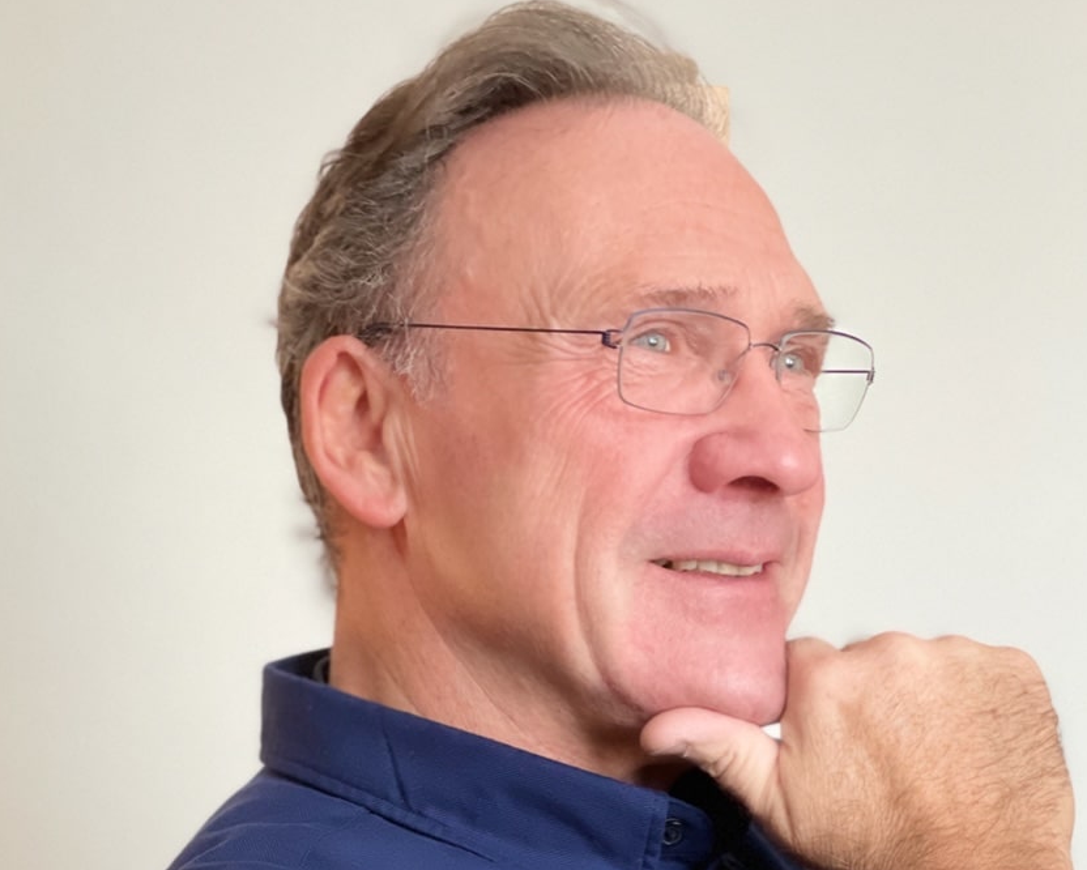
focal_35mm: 78
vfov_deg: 19.3
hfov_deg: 24.4
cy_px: 777
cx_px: 580
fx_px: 2510
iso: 250
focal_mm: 6
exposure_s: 1/98
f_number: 2
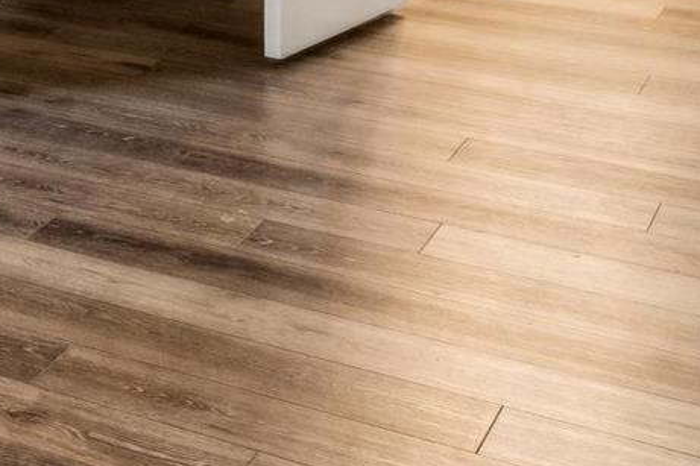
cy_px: -501
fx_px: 2021
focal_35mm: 104
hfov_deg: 15.1
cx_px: -777
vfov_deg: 11.6
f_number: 13
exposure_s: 1/4
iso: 400
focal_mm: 15.6
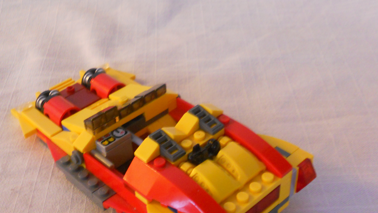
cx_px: 162
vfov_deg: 23.4
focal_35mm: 51
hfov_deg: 40.5
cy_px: 130
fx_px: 511
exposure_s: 1/1.6
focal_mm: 6.9
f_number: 3.9
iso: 400
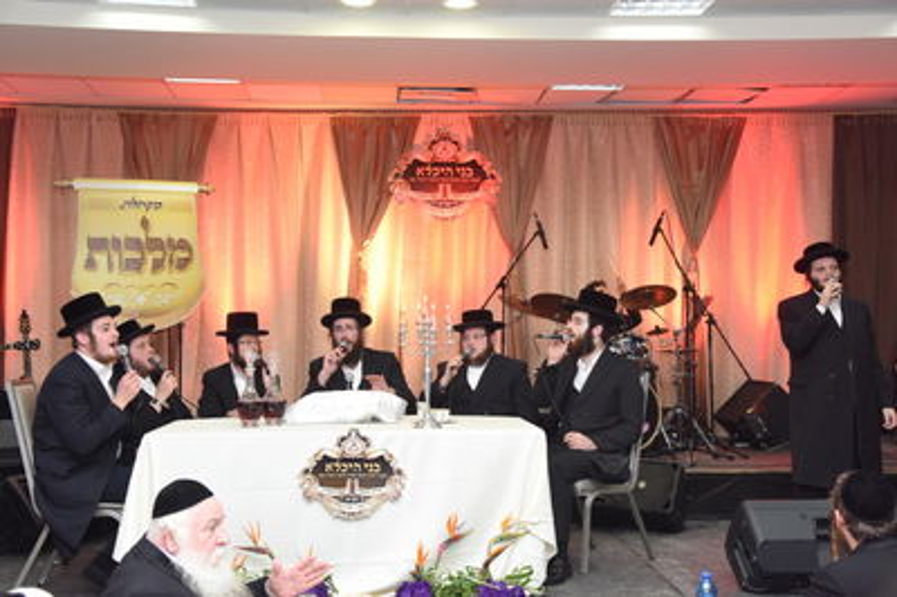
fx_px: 1095
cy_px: 298
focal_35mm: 44
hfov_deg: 44.5
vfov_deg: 30.5
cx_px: 448
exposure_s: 1/125
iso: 2500
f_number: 5.6
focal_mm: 44
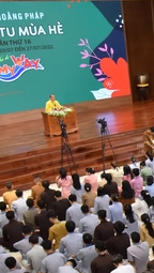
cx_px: 267
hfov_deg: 16.2
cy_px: 211
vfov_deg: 32.1
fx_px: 463
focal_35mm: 64
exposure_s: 1/160
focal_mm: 24
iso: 2500
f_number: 5.6
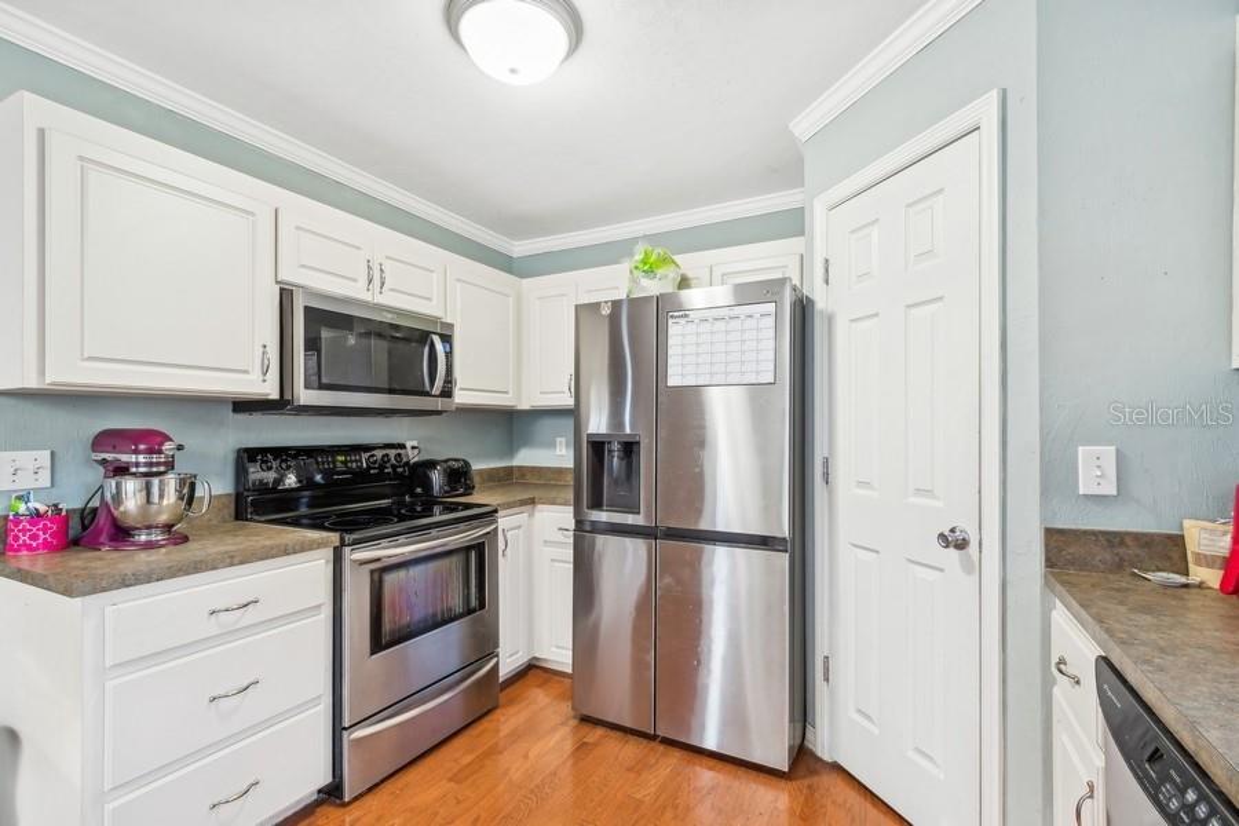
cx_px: 620
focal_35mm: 15
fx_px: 516
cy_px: 413
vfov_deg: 77.3
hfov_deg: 100.4
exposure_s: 1/2
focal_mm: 10
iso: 200
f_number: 8
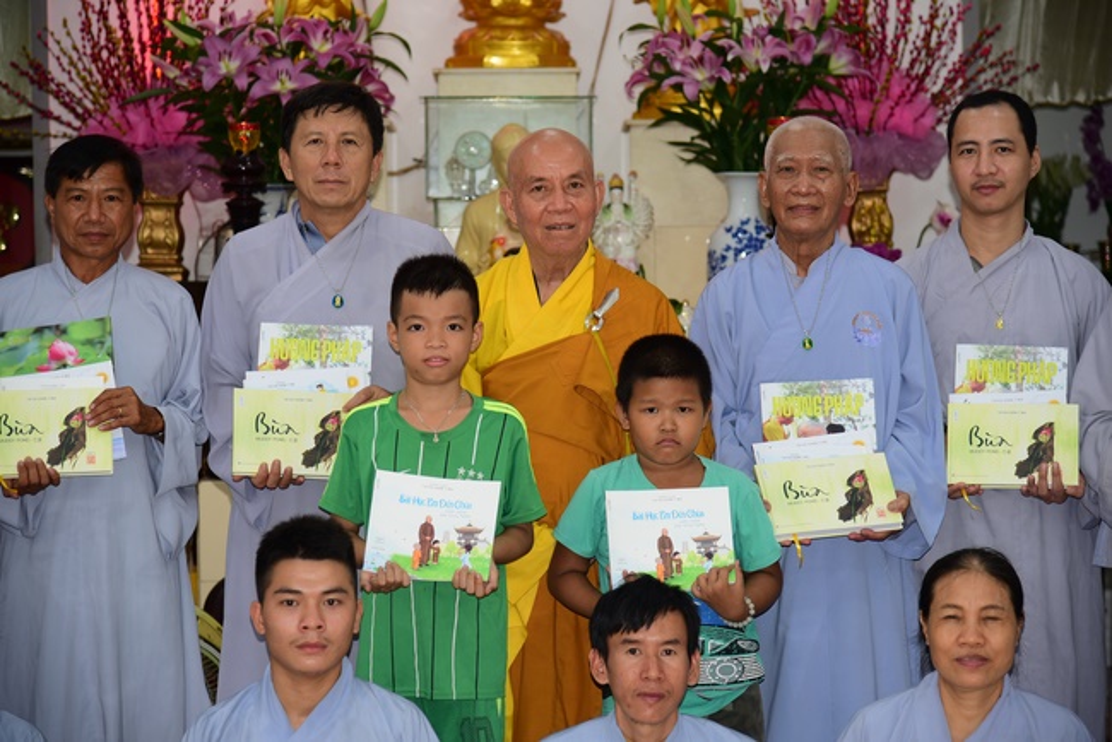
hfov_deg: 22.1
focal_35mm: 92
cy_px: 371
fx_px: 2843
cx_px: 556
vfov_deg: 14.9
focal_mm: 92
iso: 320
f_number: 4
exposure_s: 1/60
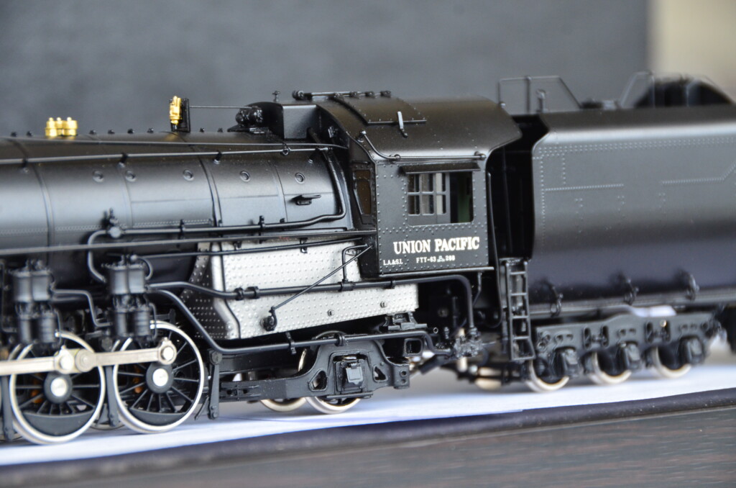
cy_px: 244
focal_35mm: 255
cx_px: 368
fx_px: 5202
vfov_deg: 5.4
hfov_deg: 8.1
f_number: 8
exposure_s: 1/60
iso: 800
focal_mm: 170
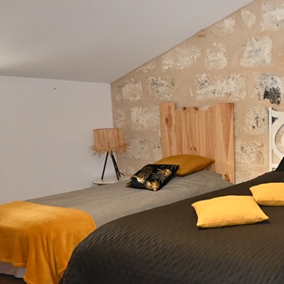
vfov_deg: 33.7
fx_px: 464
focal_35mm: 50
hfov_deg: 30.0
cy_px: 189
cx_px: 325
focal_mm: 16
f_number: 4
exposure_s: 1/60
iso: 1800
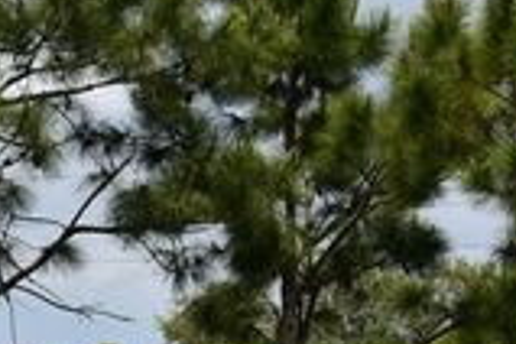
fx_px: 2995
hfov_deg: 9.8
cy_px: 412
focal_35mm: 209
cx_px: 253
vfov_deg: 6.5
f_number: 9
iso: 100
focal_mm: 26
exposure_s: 1/320
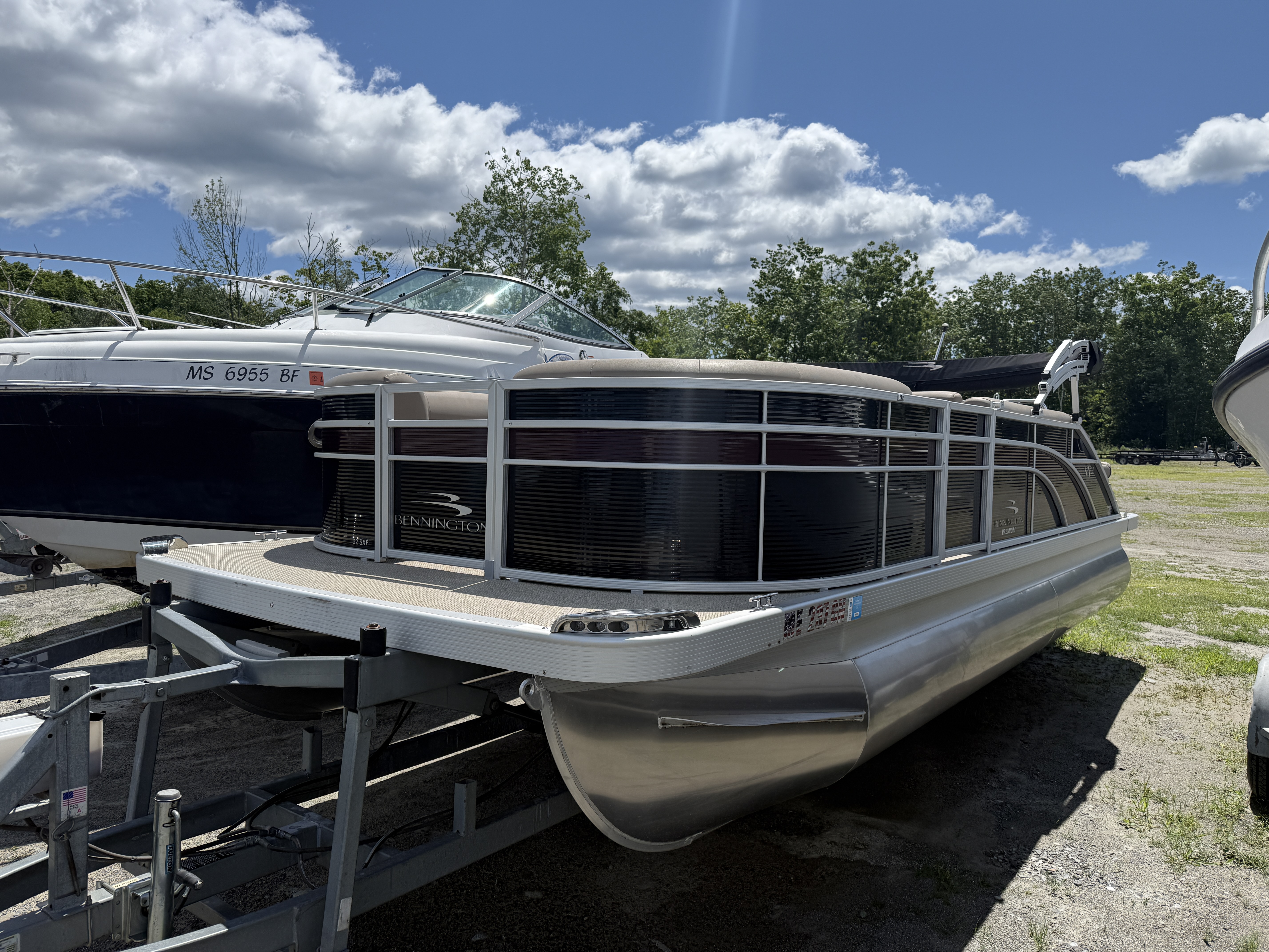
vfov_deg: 56.8
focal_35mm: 24
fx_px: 880
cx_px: 634
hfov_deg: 71.6
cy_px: 476
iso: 80
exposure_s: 1/7353
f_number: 1.78
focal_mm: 6.76
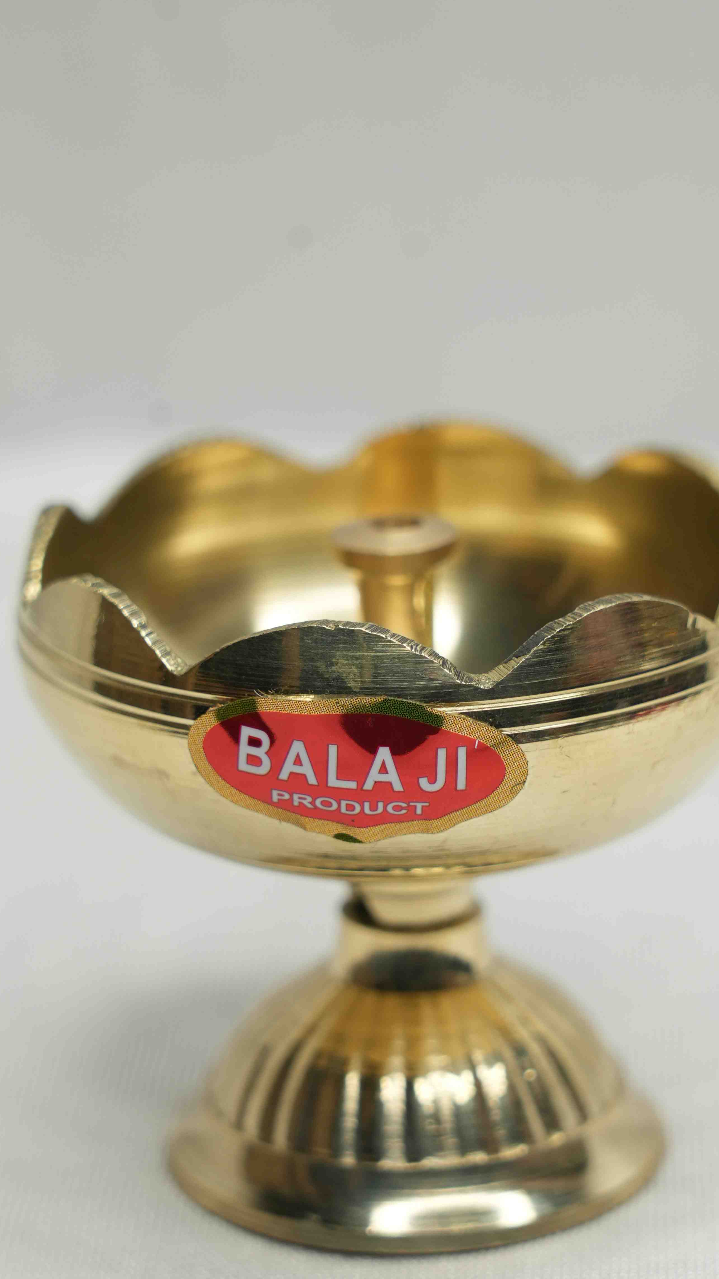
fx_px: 5694
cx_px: 402
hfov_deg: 7.2
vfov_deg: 12.8
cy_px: 703
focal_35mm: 168
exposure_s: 1/60
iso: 320
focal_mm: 105
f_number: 7.1
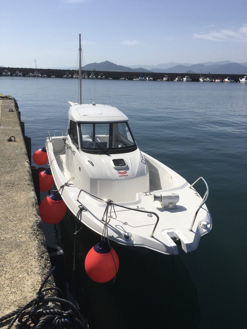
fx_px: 276
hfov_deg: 48.2
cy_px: 164
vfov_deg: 61.7
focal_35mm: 29
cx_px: 124
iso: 25
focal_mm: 4.15
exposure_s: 1/2959
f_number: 2.2
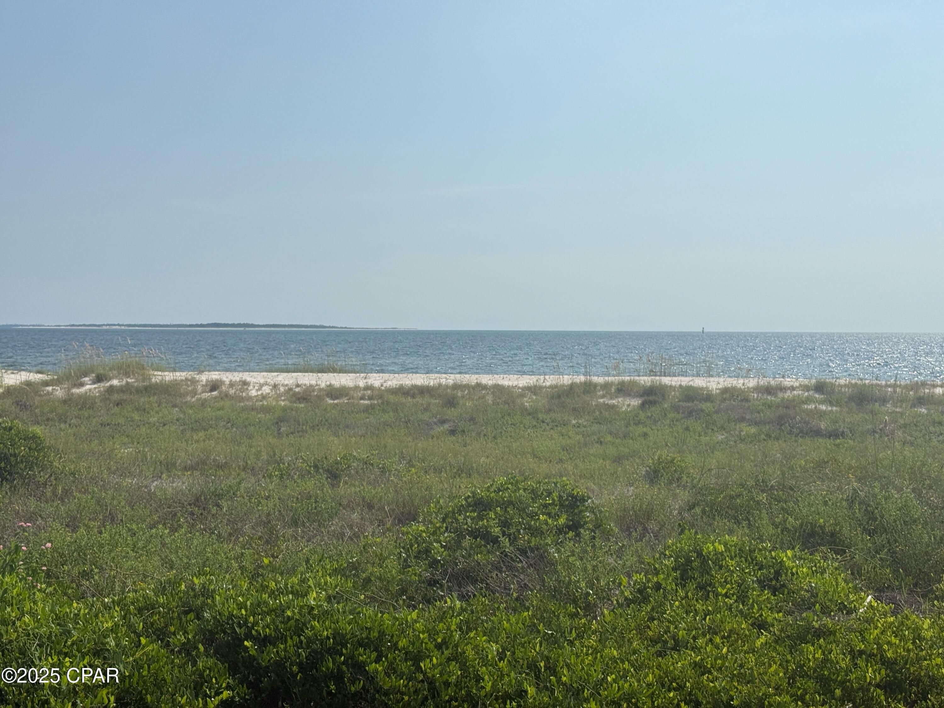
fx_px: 1309
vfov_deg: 30.3
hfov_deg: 39.7
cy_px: 354
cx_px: 472
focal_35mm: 48
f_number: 1.78
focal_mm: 6.76
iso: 50
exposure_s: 1/11364
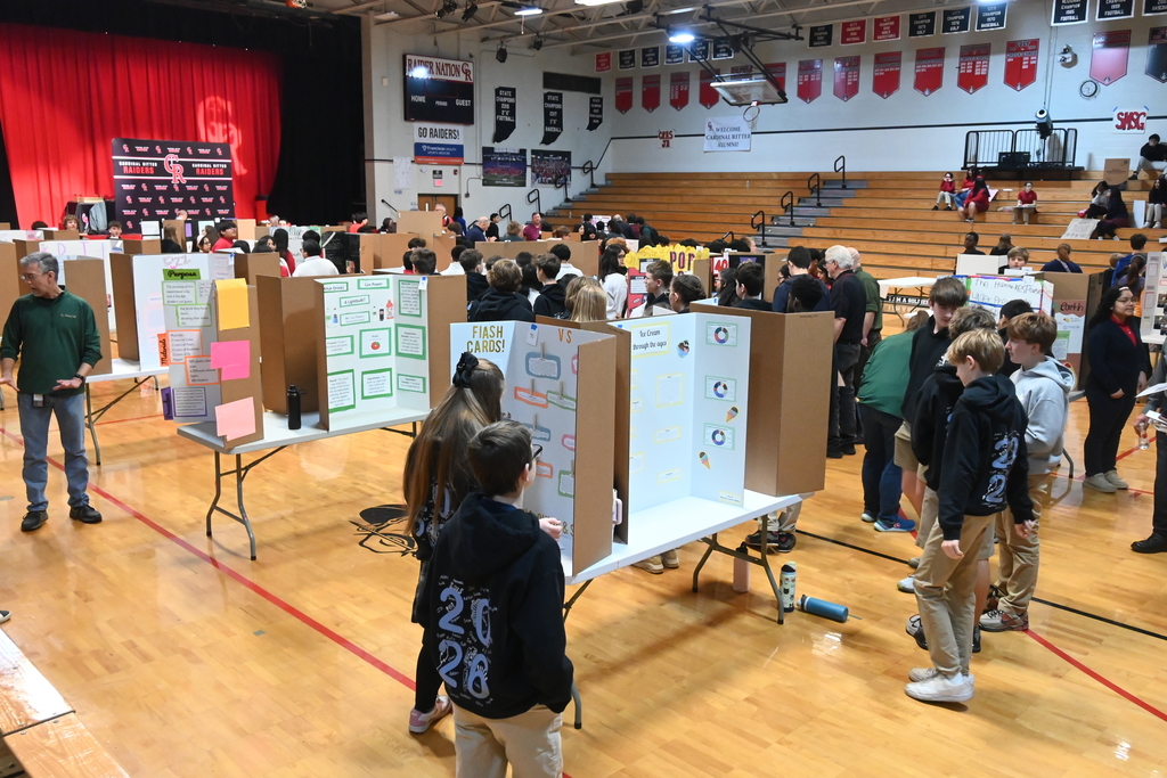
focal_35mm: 30
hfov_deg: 61.9
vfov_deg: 43.6
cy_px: 389
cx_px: 584
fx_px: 973
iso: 4000
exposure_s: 1/160
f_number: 4.5
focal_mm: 20.5
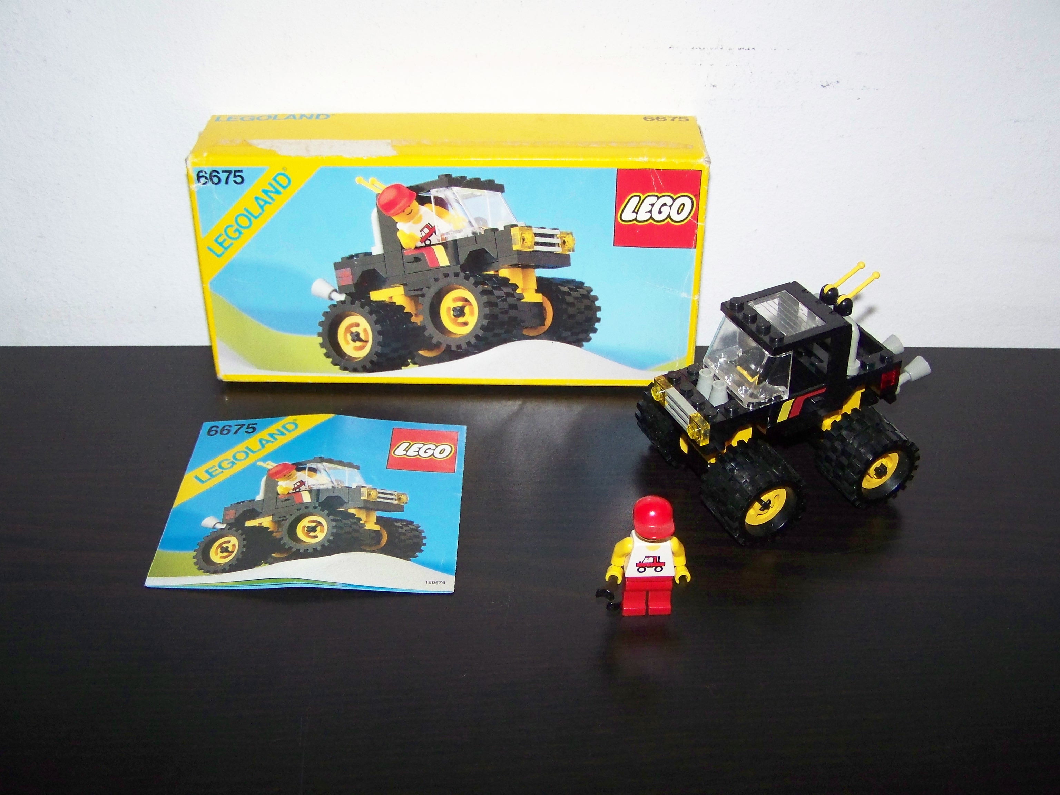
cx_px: 530
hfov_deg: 49.0
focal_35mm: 38
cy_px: 398
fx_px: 1164
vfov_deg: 37.7
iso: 200
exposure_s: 1/30
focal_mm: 6.3
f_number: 2.8
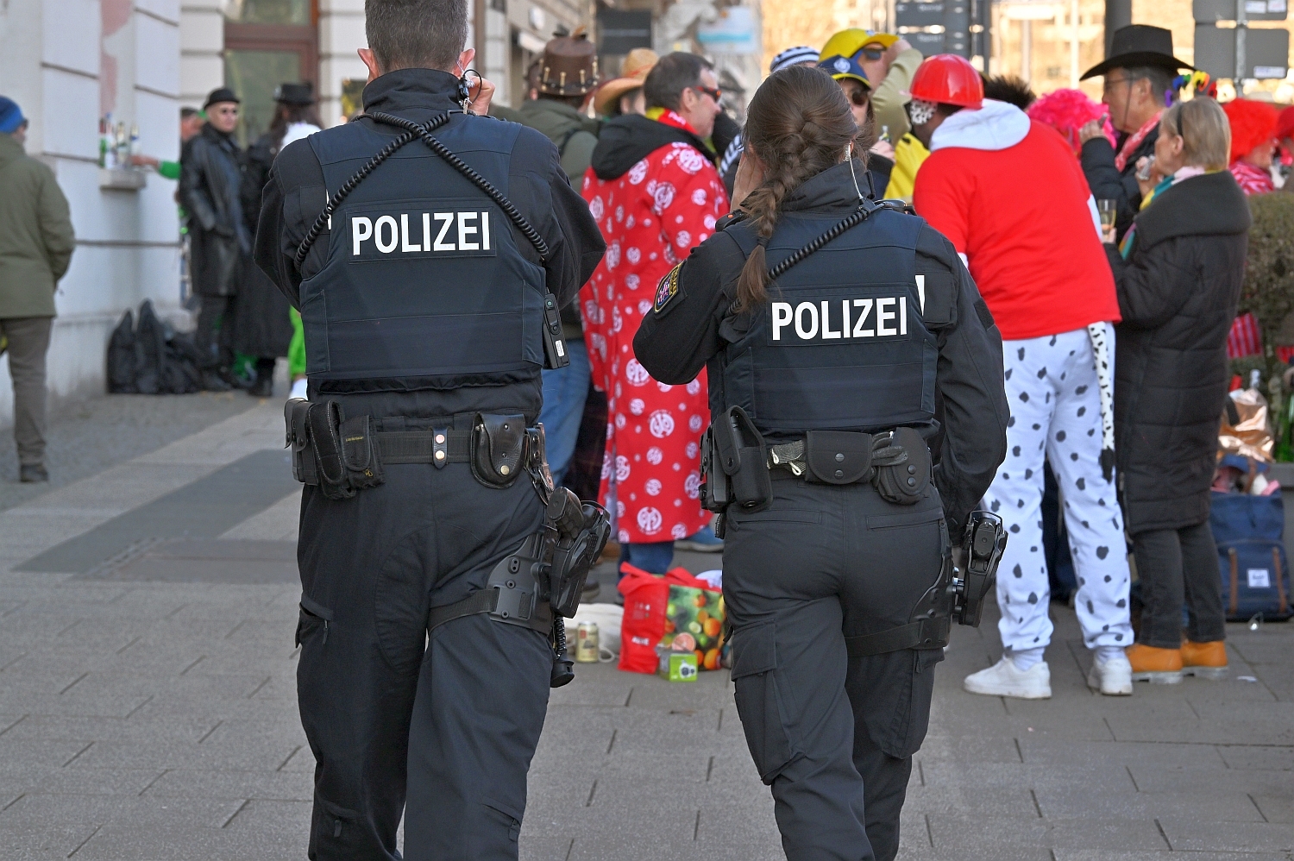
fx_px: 4670
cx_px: 647
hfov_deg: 15.8
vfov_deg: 10.5
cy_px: 430
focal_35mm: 130
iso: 640
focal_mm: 130
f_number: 10
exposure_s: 1/400
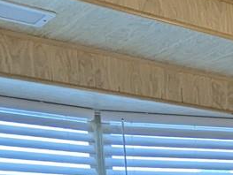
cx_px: 381
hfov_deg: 19.1
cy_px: 308
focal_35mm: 85
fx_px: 573
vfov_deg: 15.2
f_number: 2.2
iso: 105
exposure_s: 1/120
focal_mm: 1.83
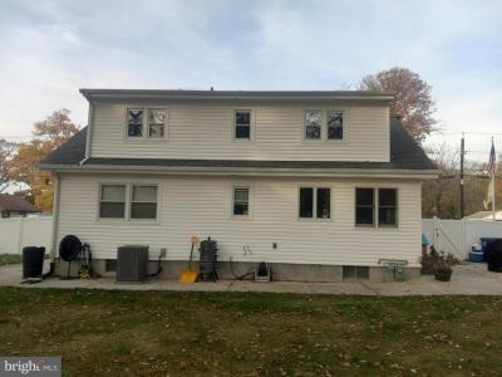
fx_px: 392
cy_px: 188
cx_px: 251
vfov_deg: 51.4
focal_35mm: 27
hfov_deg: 65.3
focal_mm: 3.94
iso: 40
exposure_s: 1/527
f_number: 1.8
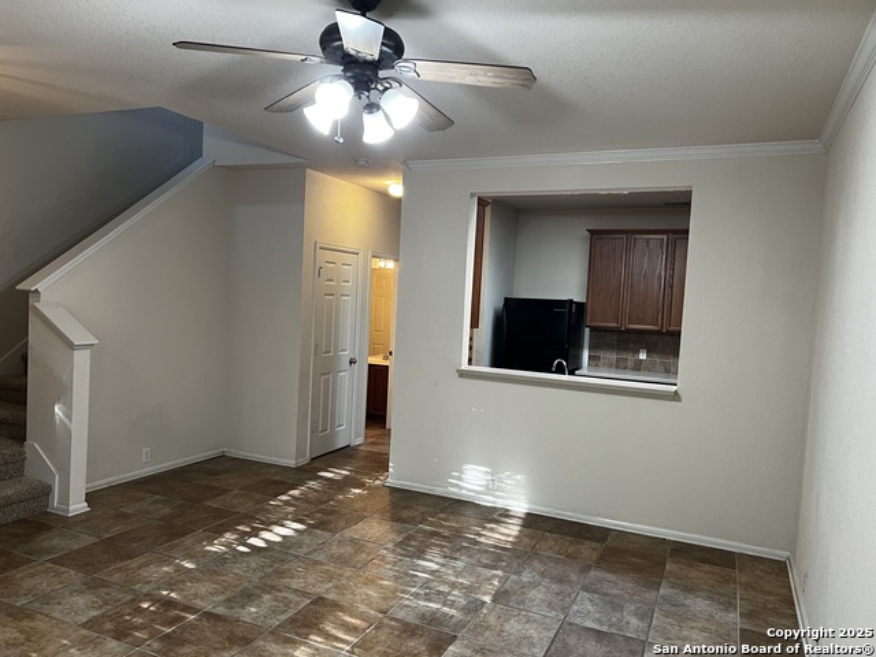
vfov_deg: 53.1
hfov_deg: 67.3
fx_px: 658
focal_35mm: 26
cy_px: 328
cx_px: 438
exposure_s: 1/60
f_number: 1.5
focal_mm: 5.7
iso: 100
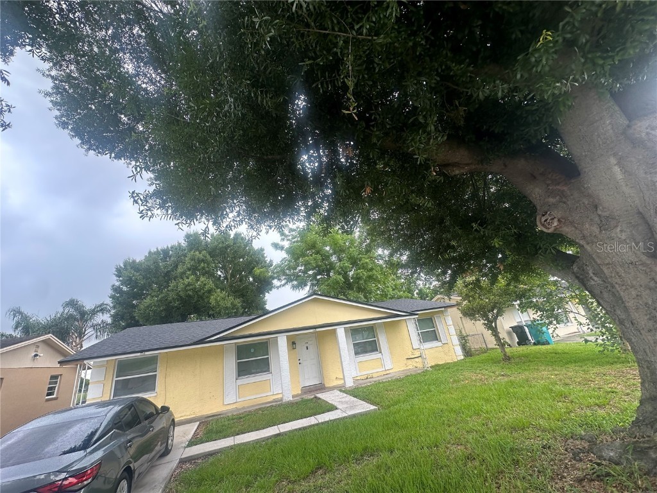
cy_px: 246
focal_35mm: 14
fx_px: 266
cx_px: 328
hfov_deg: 102.1
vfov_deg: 85.7
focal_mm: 2.22
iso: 40
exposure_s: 1/171
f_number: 2.2
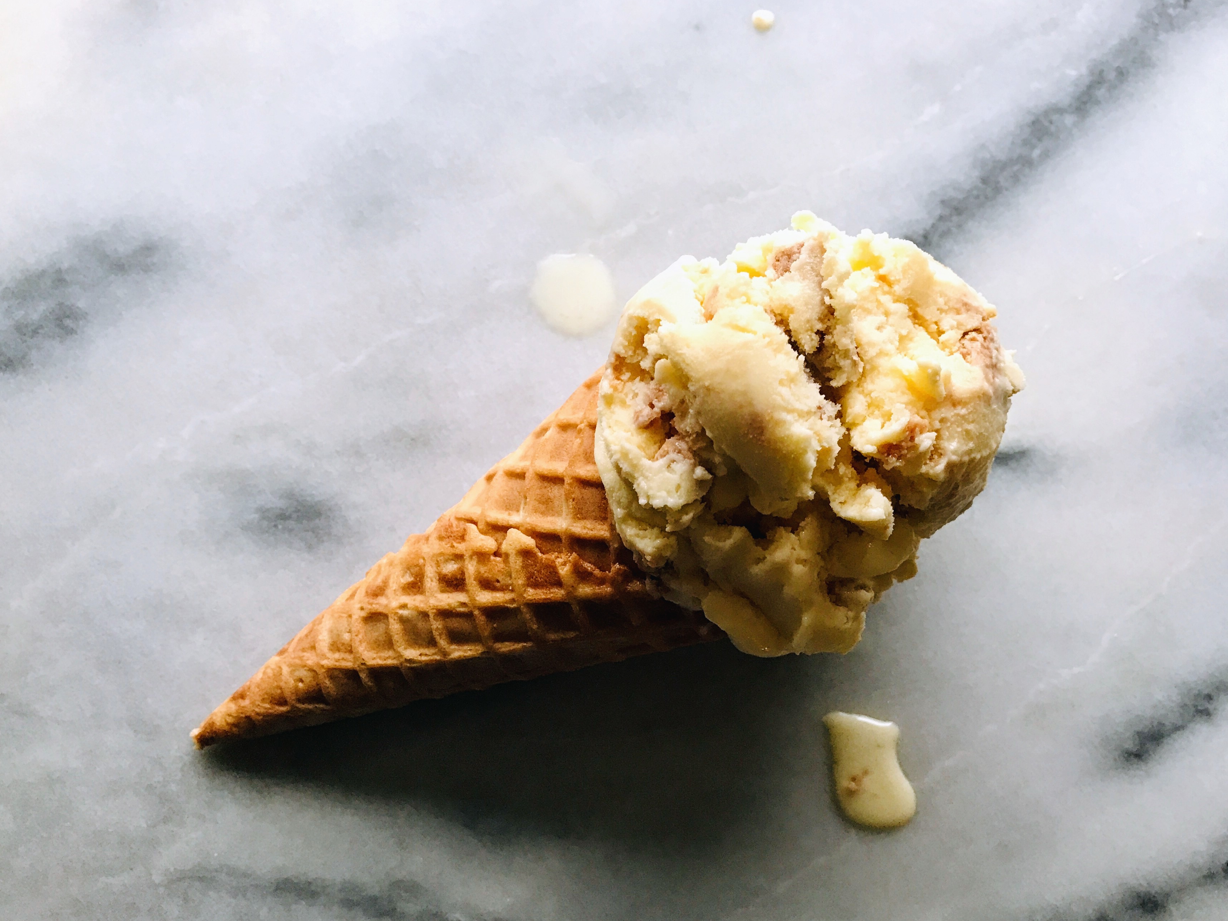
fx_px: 1171
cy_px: 537
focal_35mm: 33
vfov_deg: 42.8
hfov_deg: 55.2
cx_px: 688
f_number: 1.8
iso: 40
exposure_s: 1/20
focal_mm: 3.99
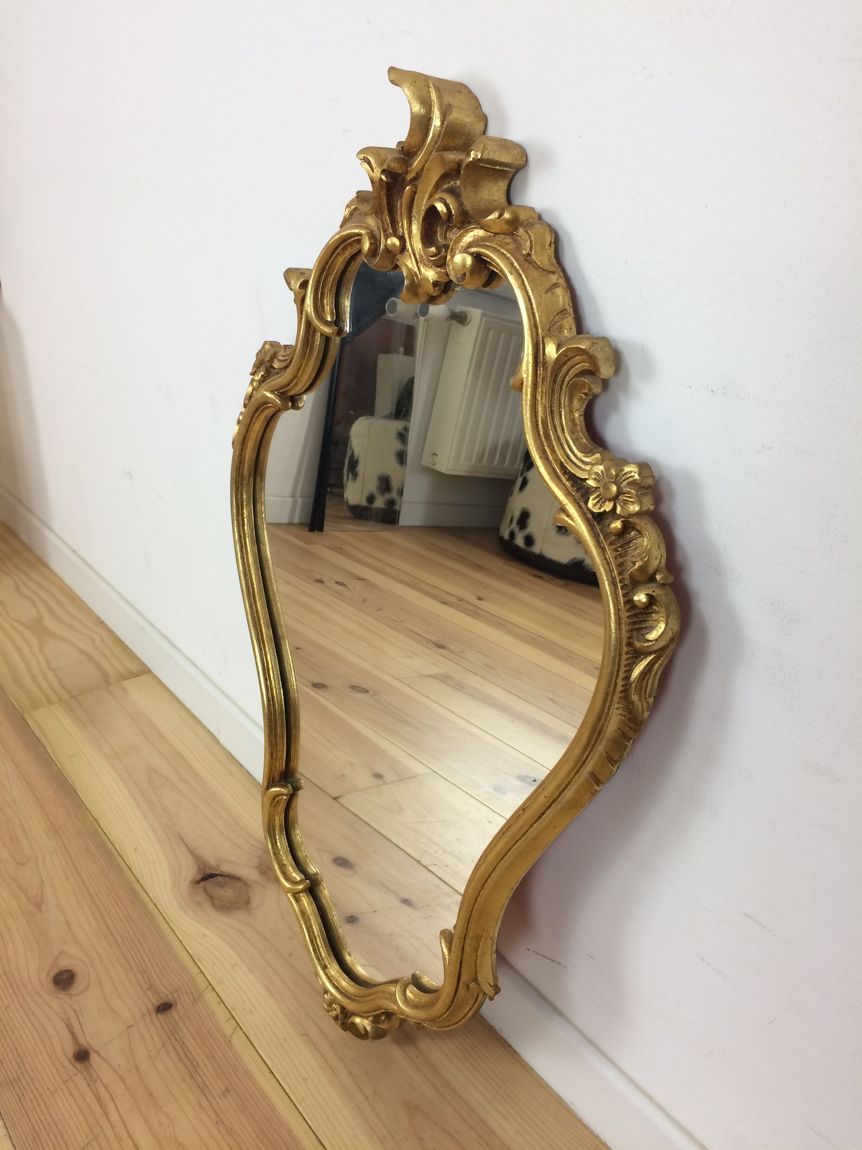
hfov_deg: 48.2
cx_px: 431
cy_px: 575
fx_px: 963
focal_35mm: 29
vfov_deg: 61.7
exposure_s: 1/33
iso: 32
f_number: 2.2
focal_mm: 4.15
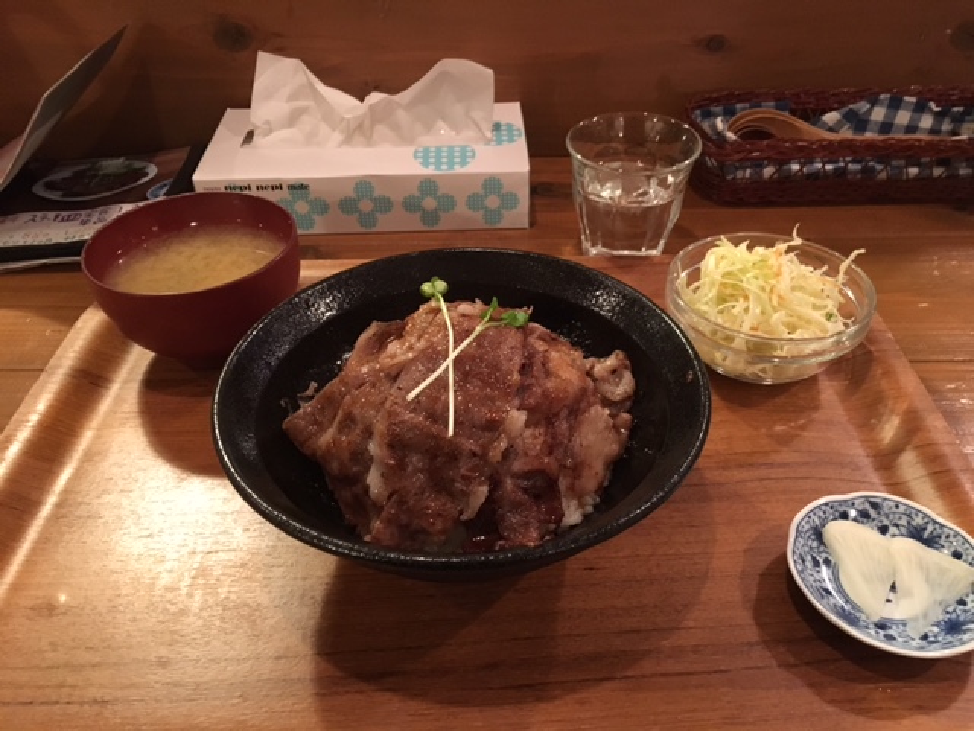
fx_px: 816
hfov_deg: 61.7
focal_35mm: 29
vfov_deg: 48.2
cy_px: 366
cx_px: 487
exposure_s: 1/15
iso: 250
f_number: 2.2
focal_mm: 4.15
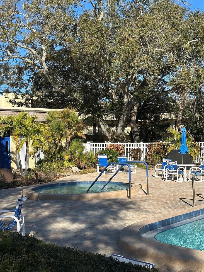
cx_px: 102
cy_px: 136
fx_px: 377
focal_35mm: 48
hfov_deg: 30.3
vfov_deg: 39.7
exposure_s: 1/3876
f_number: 1.78
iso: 64
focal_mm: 6.86
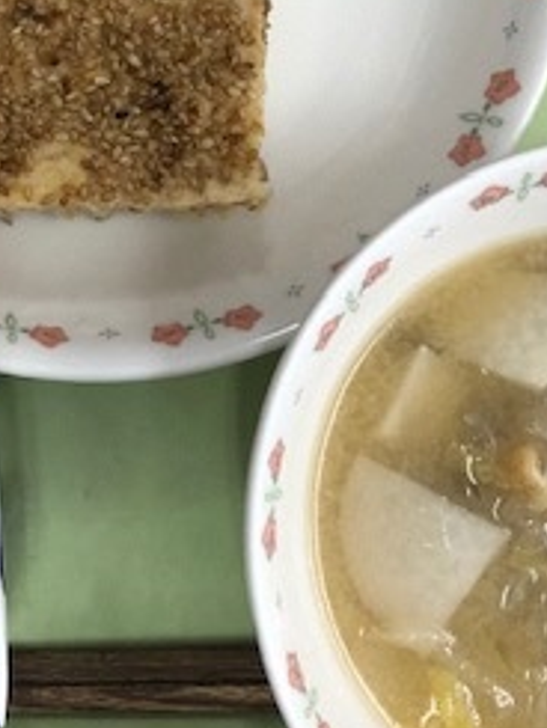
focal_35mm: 73
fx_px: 1537
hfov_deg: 19.4
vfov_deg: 26.3
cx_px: -45
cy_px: 175
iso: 25
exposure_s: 1/50
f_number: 1.8
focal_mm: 3.99
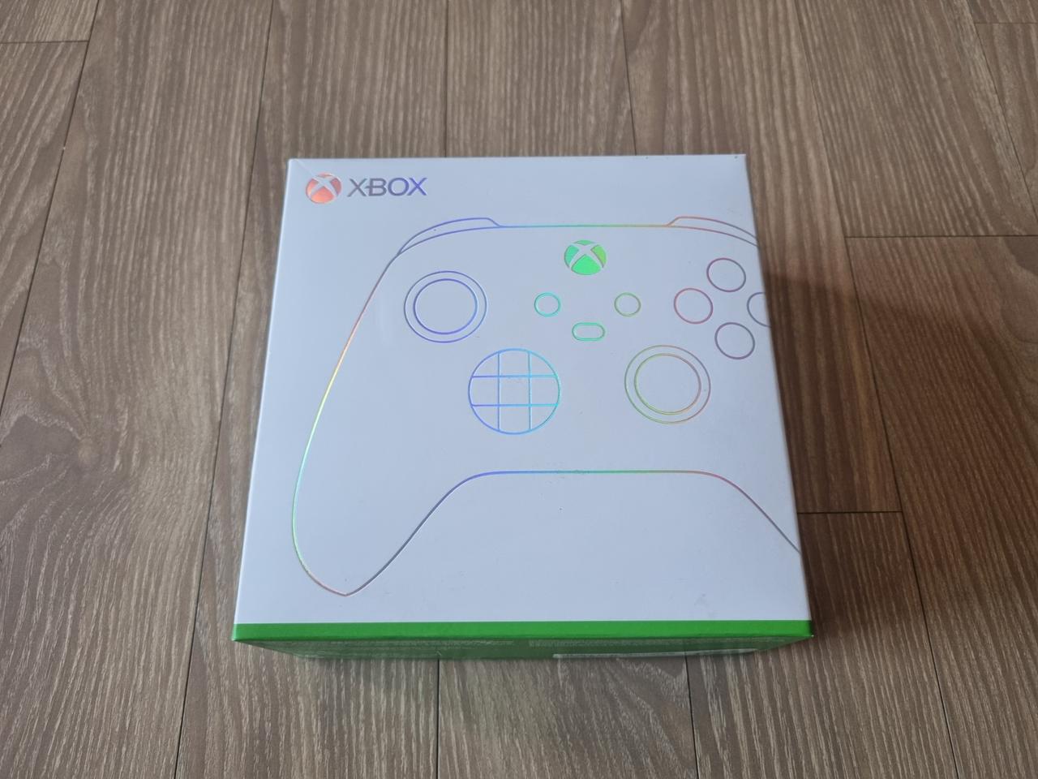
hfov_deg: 67.3
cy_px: 390
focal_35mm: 26
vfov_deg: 53.1
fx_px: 780
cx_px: 519
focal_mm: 5.4
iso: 200
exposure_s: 1/40
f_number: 1.8
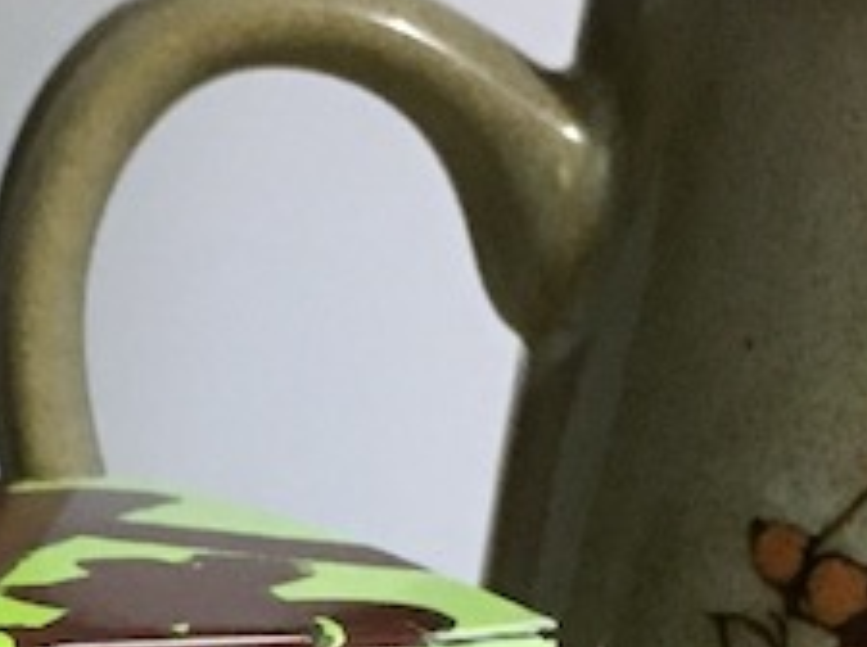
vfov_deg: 9.3
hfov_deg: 12.7
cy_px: 955
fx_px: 3876
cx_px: 77
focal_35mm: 155
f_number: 2.2
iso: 200
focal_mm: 4.15
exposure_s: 1/24
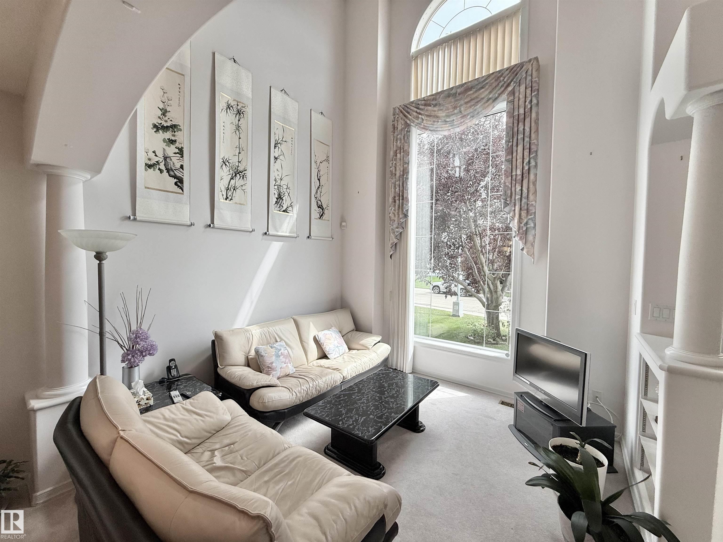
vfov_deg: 85.7
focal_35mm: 14
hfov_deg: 102.1
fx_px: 292
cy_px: 271
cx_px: 362
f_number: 2.2
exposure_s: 1/316
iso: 50
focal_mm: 2.22
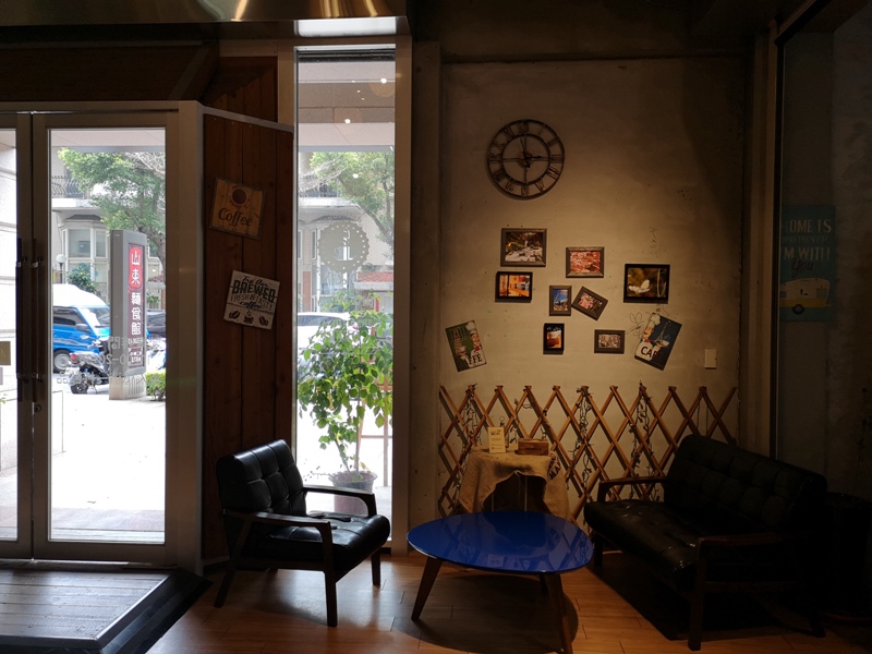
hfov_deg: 65.3
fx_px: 680
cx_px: 436
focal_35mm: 27
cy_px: 327
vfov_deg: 51.4
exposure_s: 1/60
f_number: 1.8
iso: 64
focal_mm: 3.95
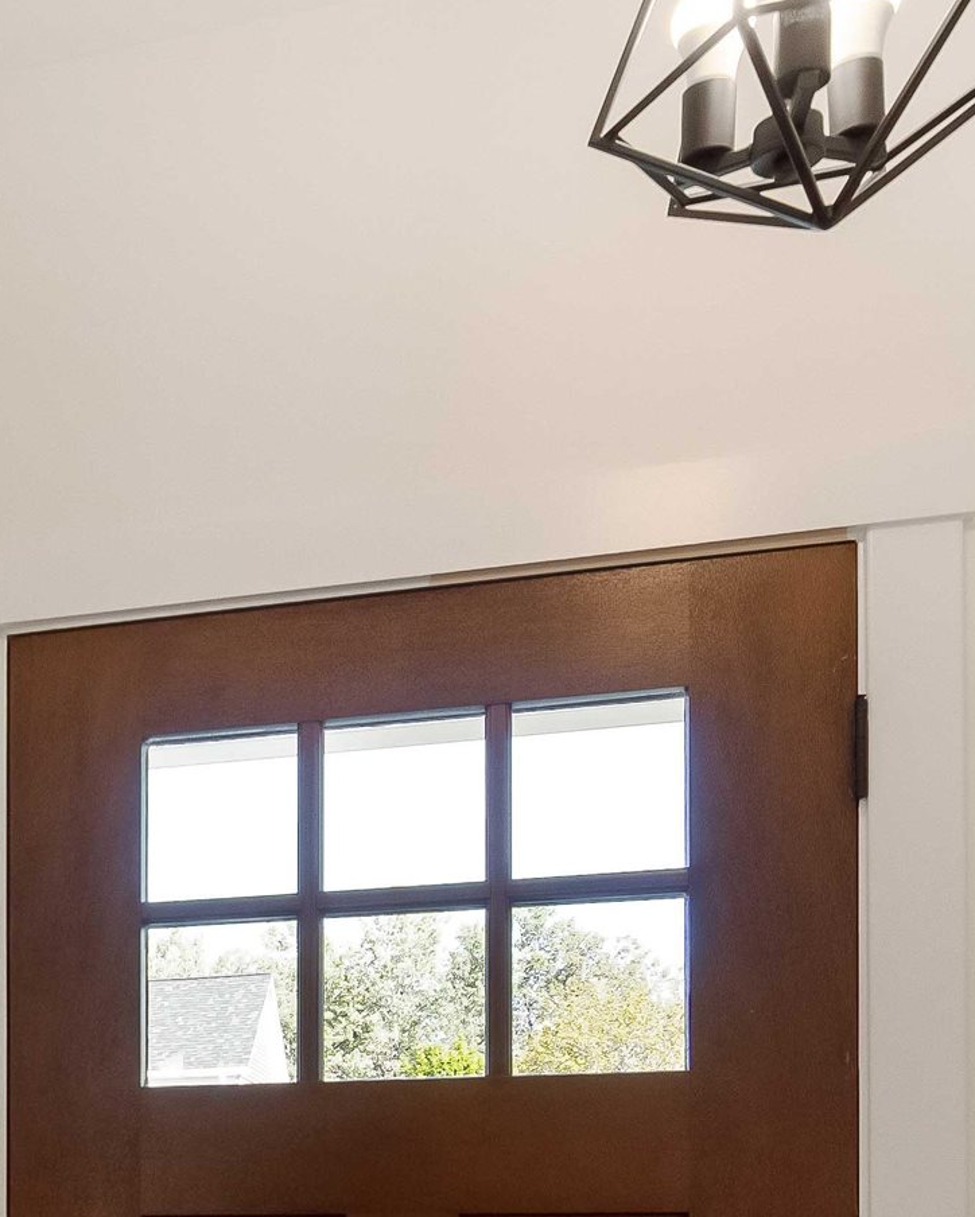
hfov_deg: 25.9
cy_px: 1239
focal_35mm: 51
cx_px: -253
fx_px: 1838
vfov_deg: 33.3
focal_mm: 11
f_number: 7.1
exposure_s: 1/200
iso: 400
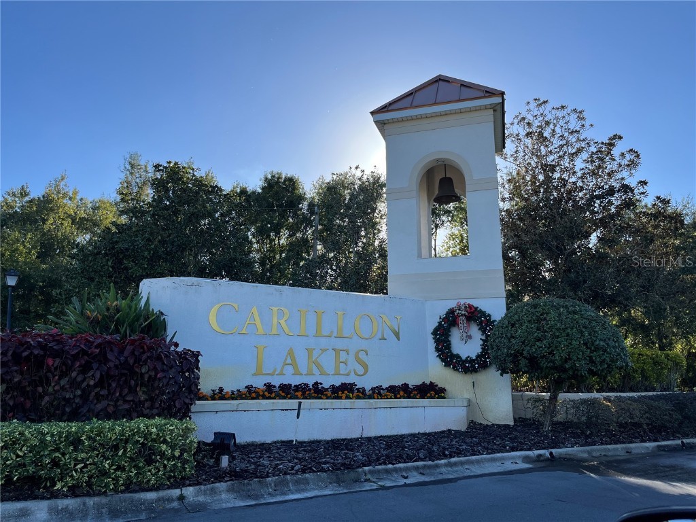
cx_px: 348
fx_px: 523
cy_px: 261
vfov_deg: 53.1
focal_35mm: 26
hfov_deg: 67.3
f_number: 1.6
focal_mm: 5.1
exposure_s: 1/2268
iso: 50
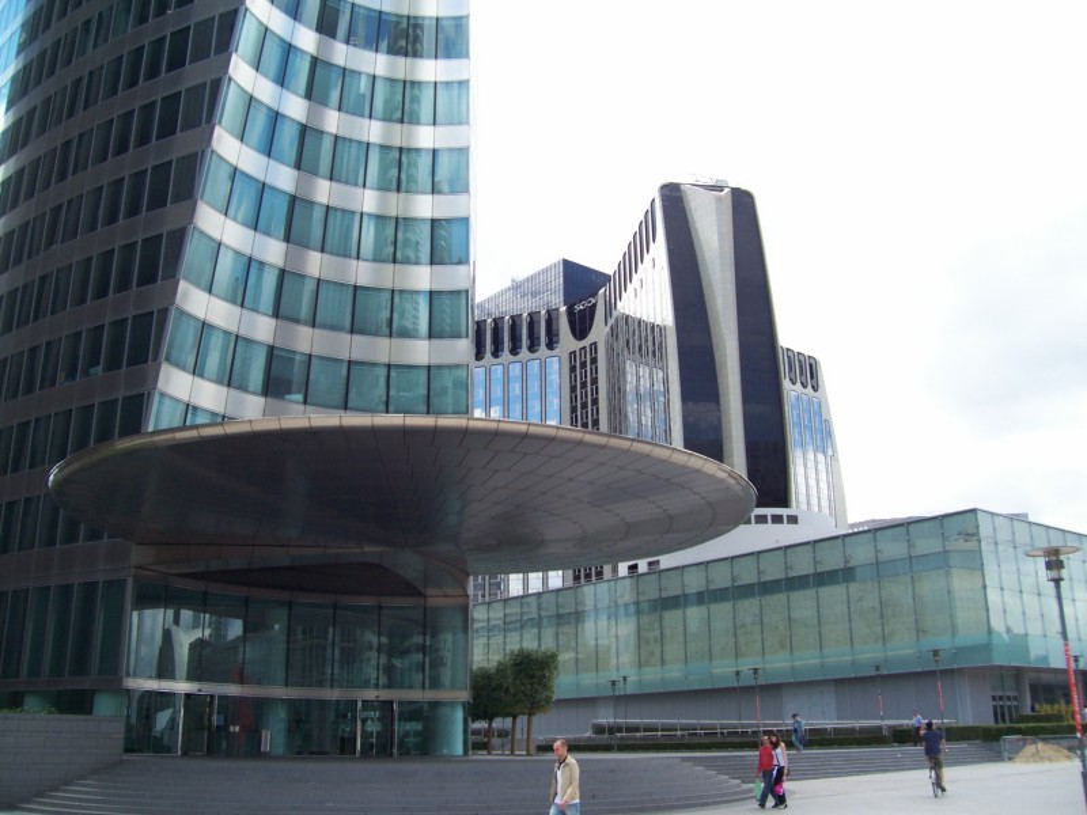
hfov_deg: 54.0
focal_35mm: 34
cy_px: 408
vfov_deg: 41.8
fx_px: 1068
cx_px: 544
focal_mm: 5.6
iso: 80
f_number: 2.7
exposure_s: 1/743
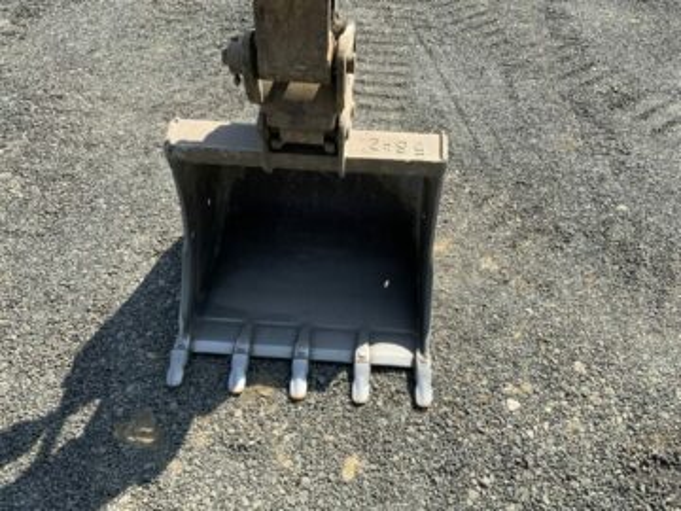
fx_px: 571
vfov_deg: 48.2
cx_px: 340
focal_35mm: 29
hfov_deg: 61.7
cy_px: 256
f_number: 1.8
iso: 16
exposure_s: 1/842
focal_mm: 3
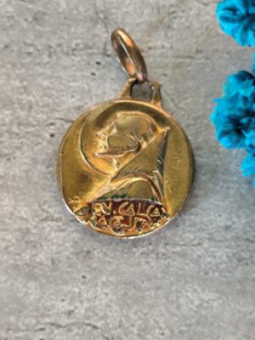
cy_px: 170
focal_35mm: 93
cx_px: 128
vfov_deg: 21.1
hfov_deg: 15.9
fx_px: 913
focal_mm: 6.19
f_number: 1.65
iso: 400
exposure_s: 1/25
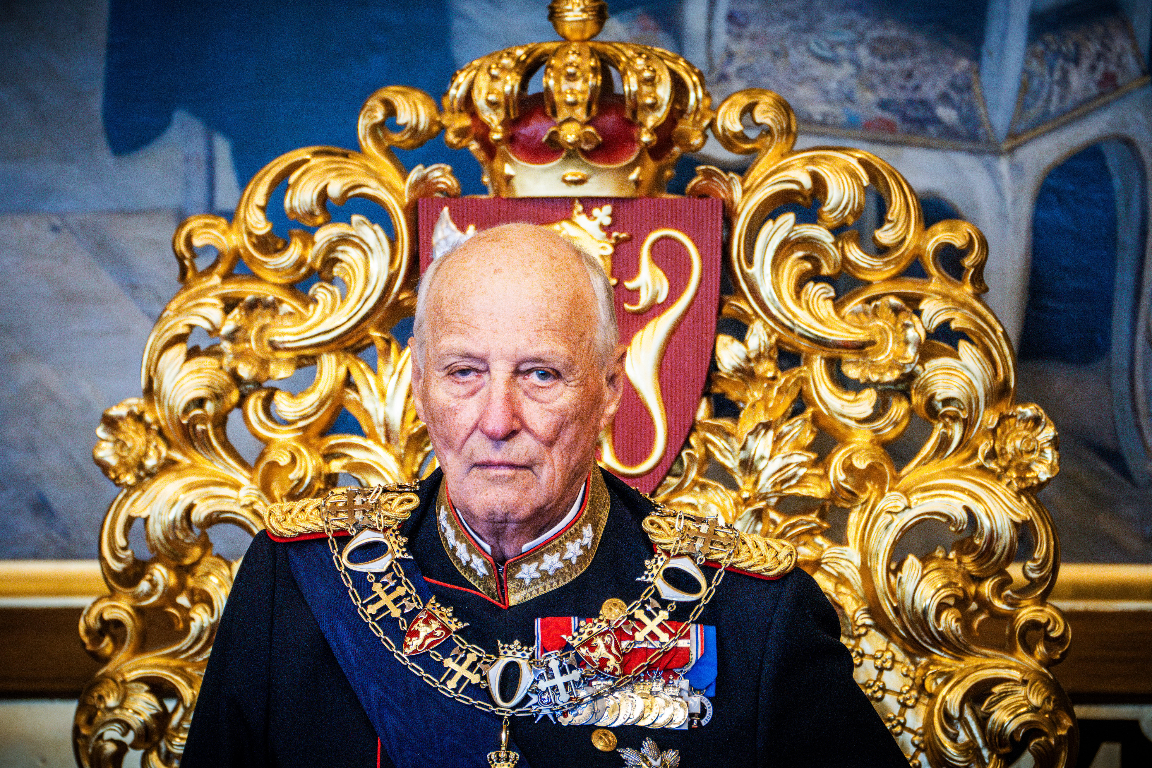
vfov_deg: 2.3
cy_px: 384
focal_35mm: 600
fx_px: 19198
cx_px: 576
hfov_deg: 3.4
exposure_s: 1/250
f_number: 5.6
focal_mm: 400
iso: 4000
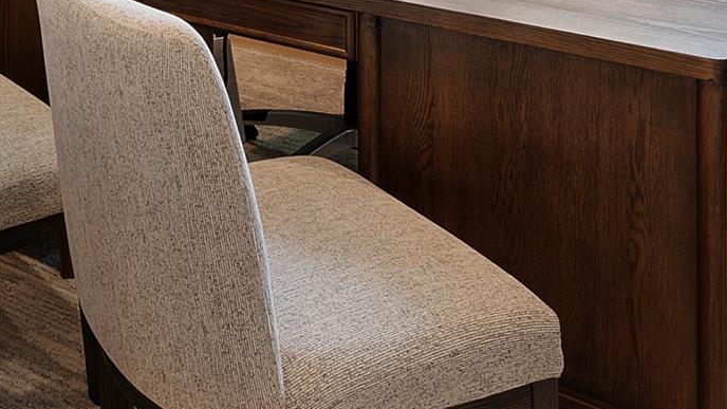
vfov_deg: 18.3
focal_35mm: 53
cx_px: -33
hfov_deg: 34.8
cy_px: -308
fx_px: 1022
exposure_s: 1/1.25
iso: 100
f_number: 9
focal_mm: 17
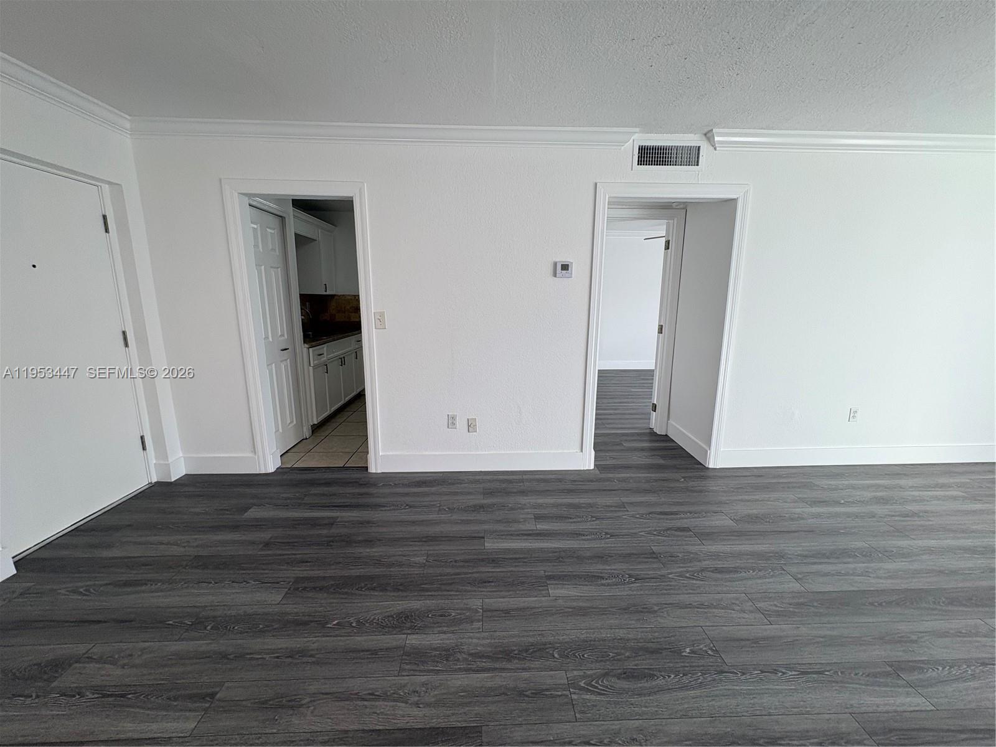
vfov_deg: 85.7
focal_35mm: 14
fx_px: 403
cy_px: 374
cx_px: 498
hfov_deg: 102.1
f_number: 2.2
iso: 64
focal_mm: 2.22
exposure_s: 1/120
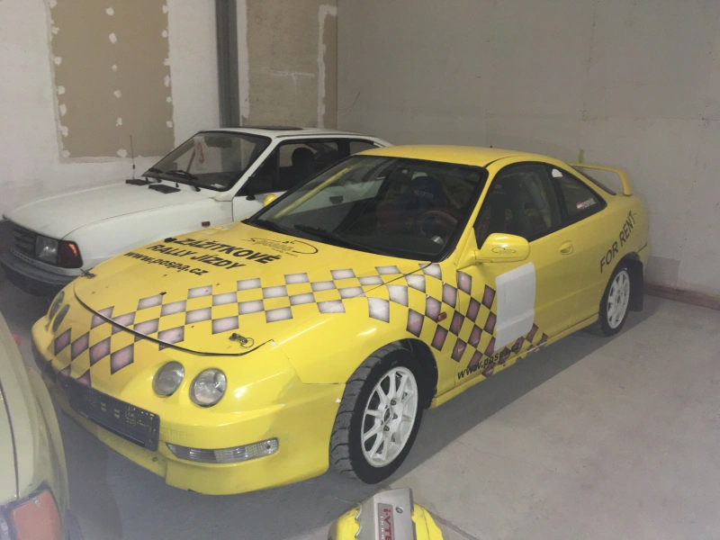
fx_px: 603
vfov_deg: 48.2
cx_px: 360
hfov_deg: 61.7
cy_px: 270
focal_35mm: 29
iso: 100
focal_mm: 4.15
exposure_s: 1/17
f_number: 2.2
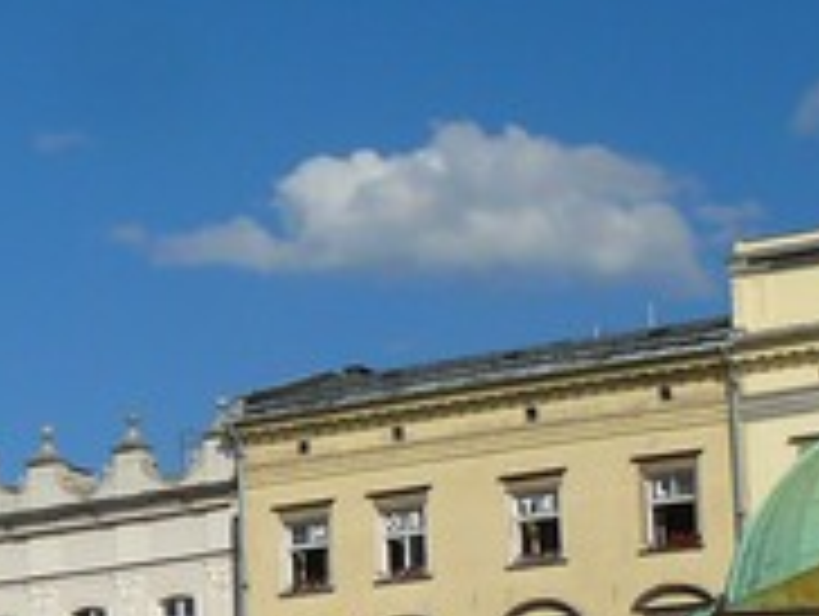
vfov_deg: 10.3
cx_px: -162
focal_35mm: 144
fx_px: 3411
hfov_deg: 13.3
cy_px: 535
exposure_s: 1/320
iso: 100
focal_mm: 7.4
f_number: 5.6
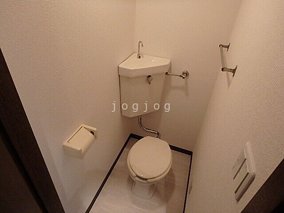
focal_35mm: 21
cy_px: 106
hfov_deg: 79.0
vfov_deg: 63.4
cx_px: 142
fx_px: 172
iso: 640
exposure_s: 1/30
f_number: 3.5
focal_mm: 3.7
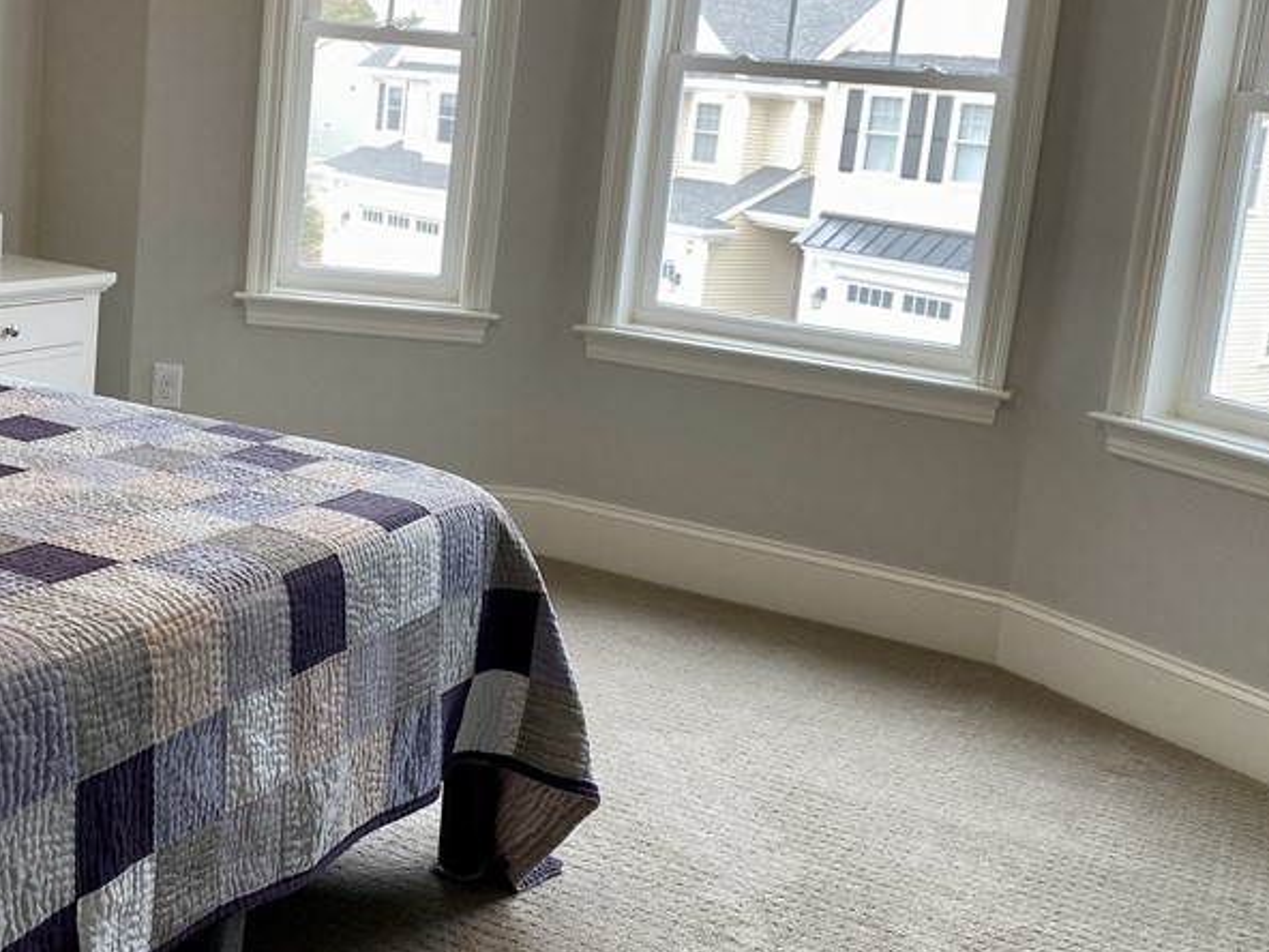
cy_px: 375
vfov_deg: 32.1
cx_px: 409
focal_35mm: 45
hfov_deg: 41.5
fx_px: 1650
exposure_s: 1/120
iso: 80
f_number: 1.8
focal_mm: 4.25
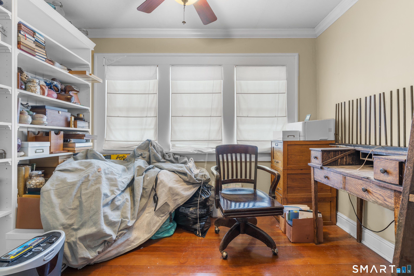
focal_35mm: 16
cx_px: 207
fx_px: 184
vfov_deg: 73.7
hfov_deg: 96.7
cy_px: 138
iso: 200
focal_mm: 16
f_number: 9
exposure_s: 2.5
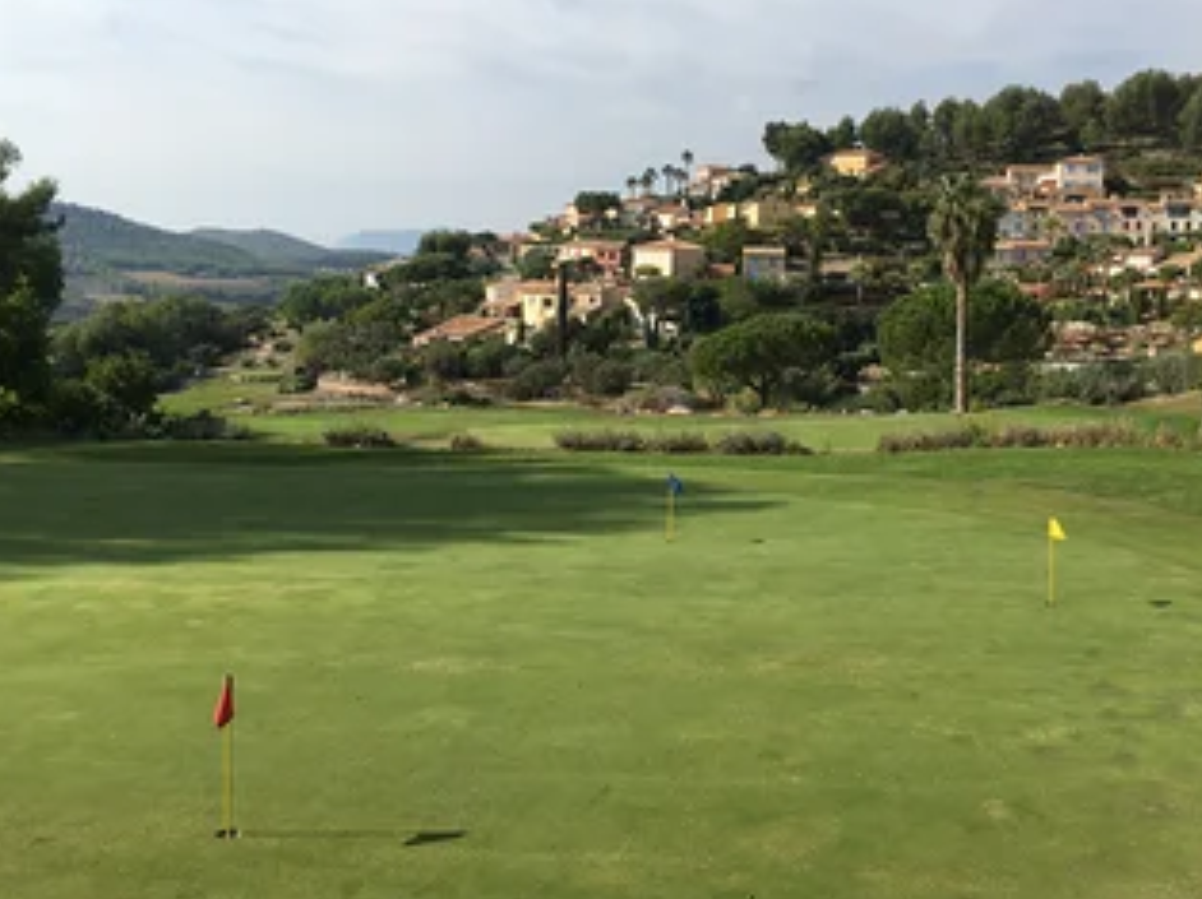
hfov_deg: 50.0
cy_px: 348
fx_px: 1284
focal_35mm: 37
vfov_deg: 38.4
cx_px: 697
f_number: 2.2
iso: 25
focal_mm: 4.15
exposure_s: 1/1637
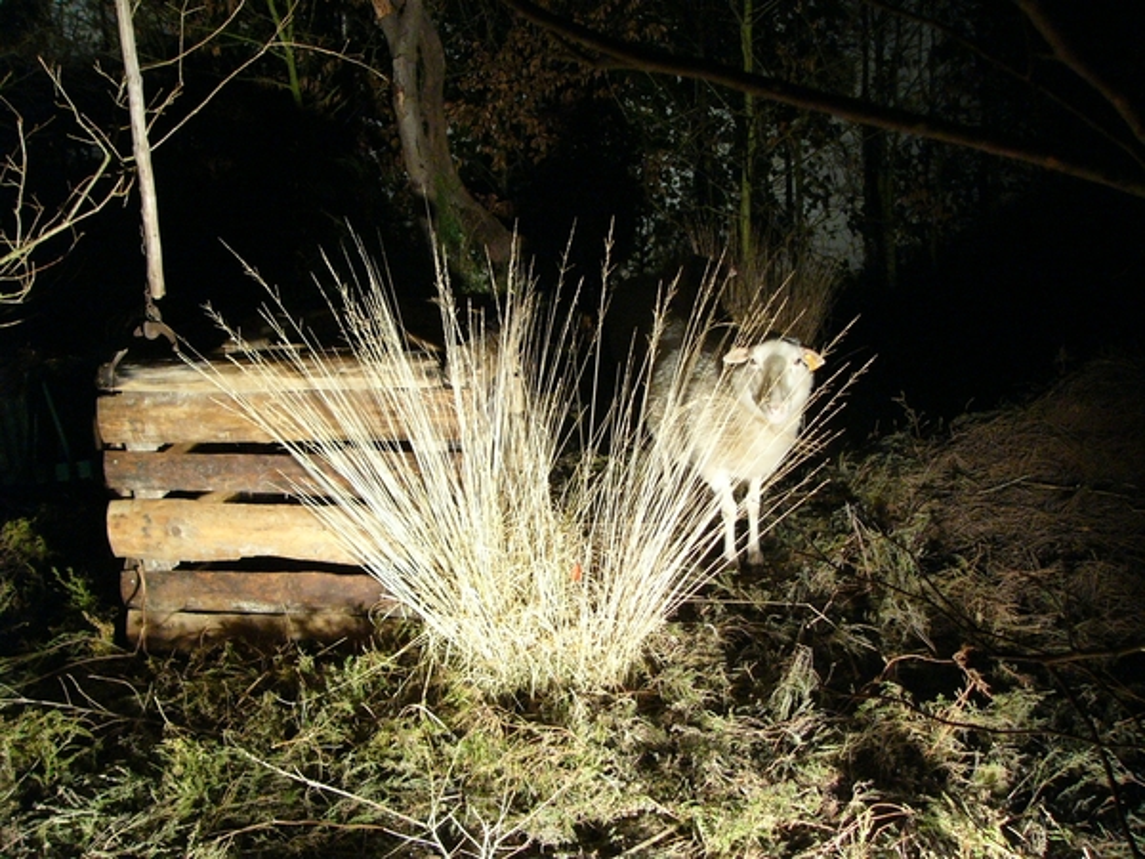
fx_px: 1191
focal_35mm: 36
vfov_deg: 39.7
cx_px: 572
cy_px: 430
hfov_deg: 51.4
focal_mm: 6
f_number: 2.8
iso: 200
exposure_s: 1/8
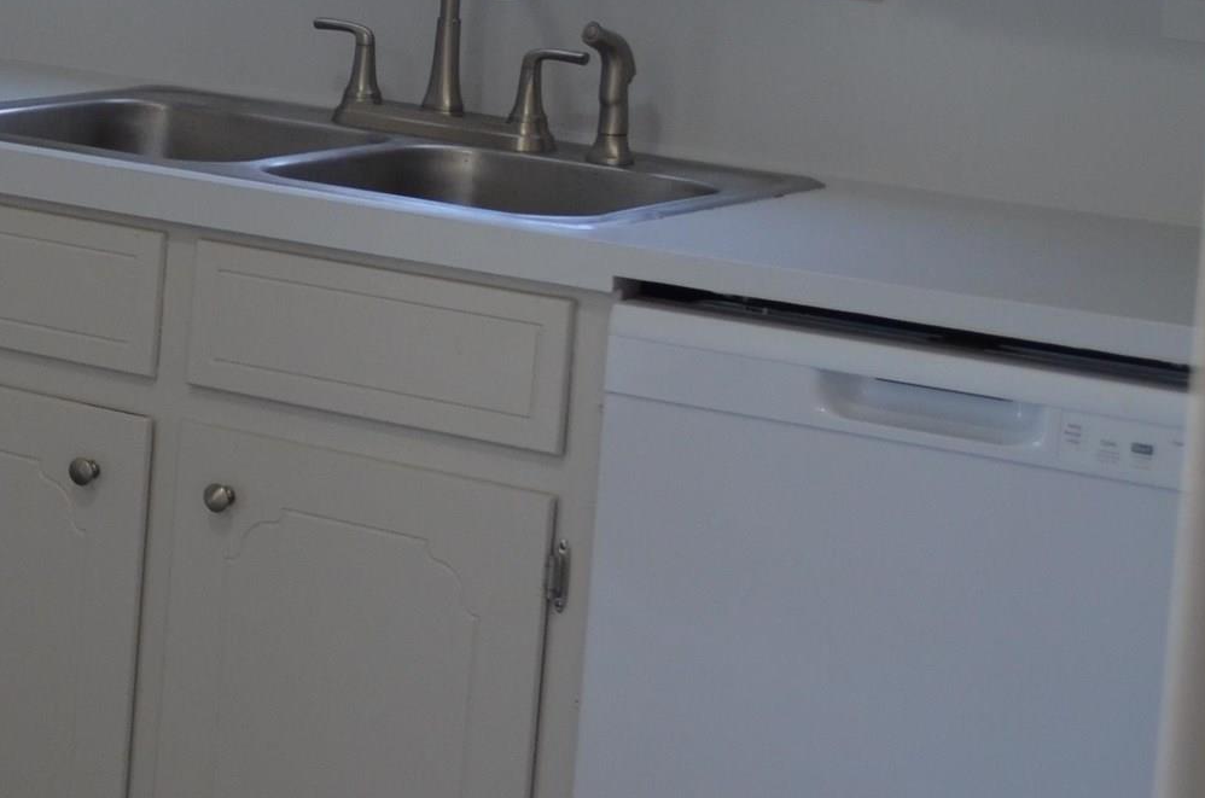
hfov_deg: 16.3
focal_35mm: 120
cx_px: -310
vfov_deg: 11.3
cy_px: 37
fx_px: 4008
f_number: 4.5
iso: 400
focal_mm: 26
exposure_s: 1/80
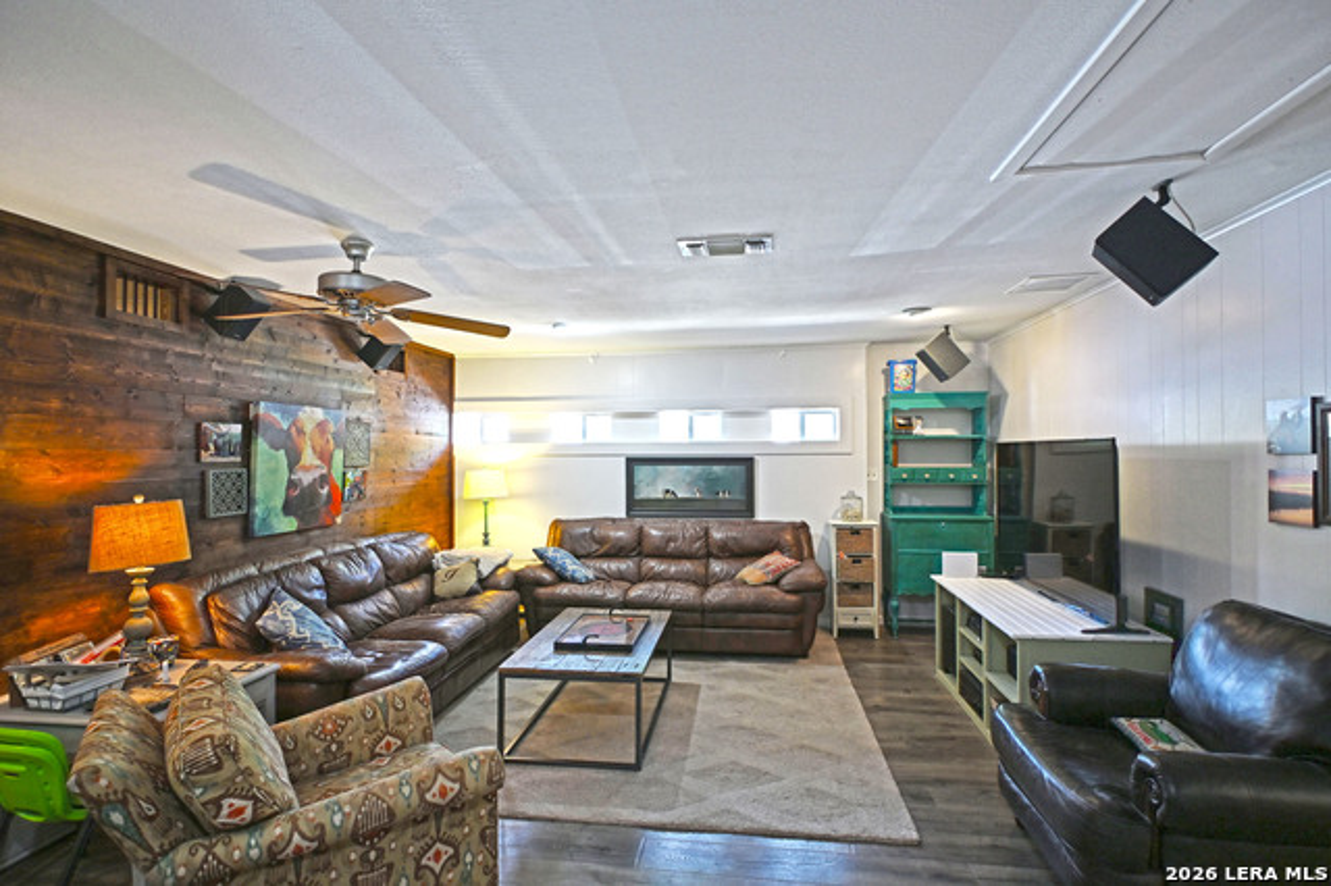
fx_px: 665
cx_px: 666
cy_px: 443
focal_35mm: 18
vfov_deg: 67.3
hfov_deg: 90.0
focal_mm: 12
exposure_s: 1/20
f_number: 3.5
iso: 220
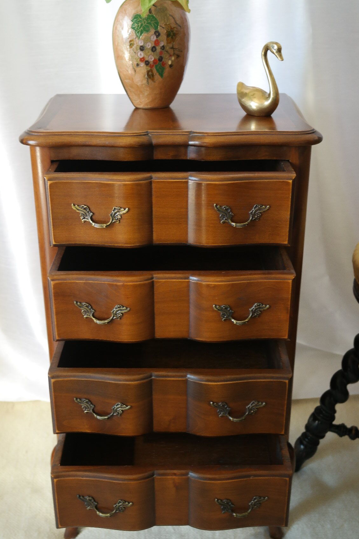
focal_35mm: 44
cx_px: 178
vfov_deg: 44.5
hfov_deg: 30.5
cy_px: 273
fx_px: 658
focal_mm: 28
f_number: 5.6
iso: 800
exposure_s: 1/30
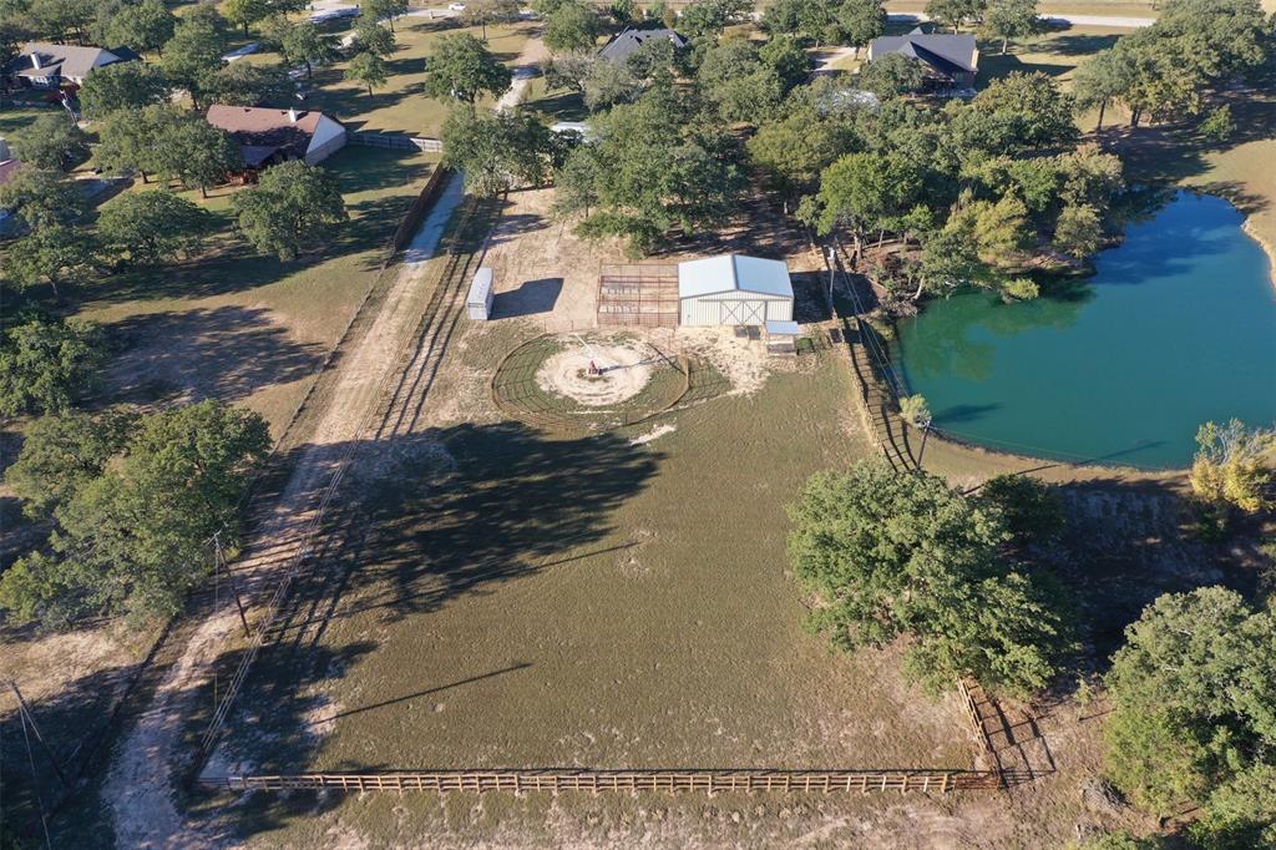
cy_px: 425
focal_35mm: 28
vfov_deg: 46.4
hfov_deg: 65.5
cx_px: 638
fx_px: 992
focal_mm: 10.26
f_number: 5
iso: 100
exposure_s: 1/200
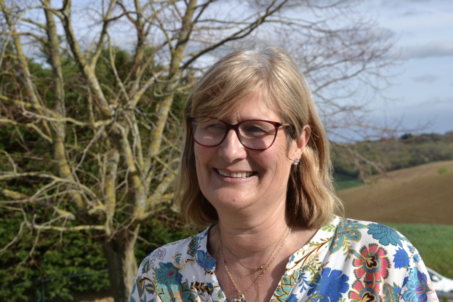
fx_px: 642
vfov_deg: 26.5
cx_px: 226
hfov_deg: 38.9
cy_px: 151
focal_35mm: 51
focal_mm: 34
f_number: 7.1
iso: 100
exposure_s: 1/200
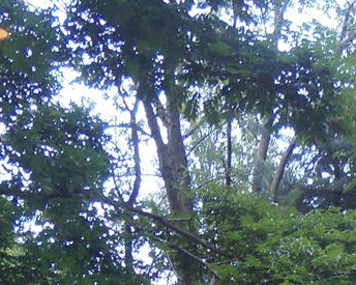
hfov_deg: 16.9
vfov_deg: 12.1
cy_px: 621
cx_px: 428
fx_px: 1148
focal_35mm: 109
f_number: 2.9
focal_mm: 4.3
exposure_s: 1/30
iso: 64
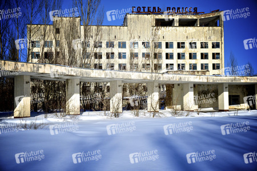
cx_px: 128
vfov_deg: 26.5
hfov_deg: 38.9
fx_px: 364
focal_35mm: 51
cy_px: 86
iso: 200
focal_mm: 34
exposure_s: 1/3200
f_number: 4.2
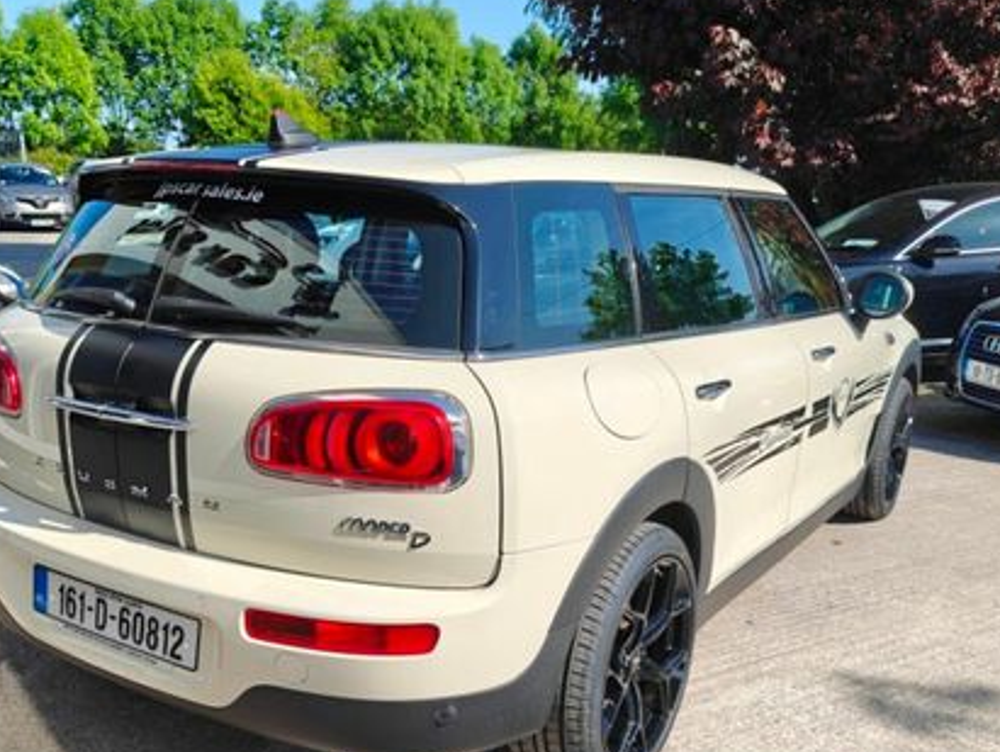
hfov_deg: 52.6
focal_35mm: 35
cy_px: 517
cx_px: 474
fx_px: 1012
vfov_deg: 40.1
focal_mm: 6.06
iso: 64
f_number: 1.7
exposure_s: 1/507
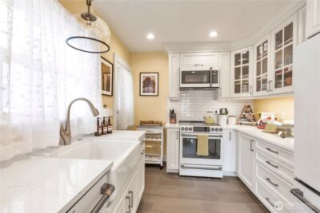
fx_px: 142
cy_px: 106
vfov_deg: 73.8
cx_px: 160
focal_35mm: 16
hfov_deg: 96.7
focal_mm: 16
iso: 100
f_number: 8
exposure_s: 1/2
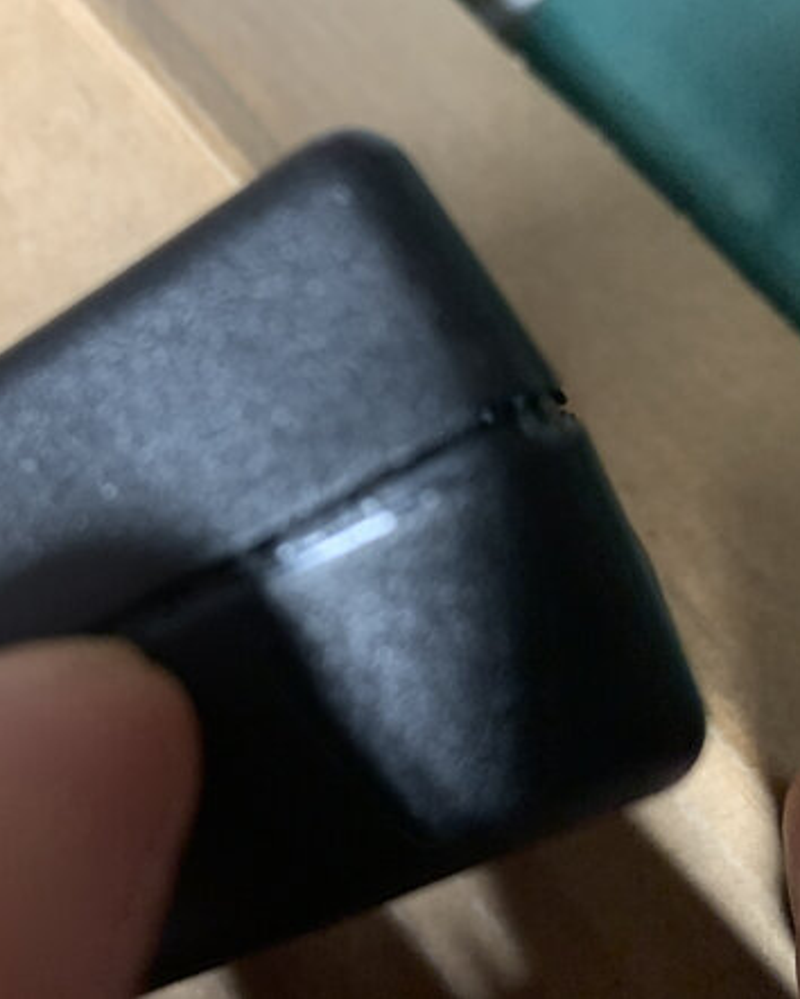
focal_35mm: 34
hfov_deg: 42.1
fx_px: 1006
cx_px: 199
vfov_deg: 52.8
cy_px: 500
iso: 320
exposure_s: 1/40
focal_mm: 4.25
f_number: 1.8
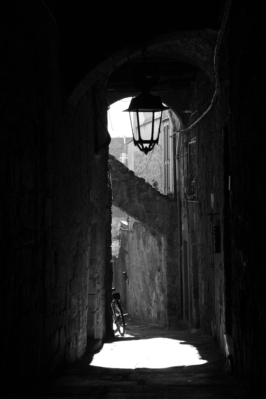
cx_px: 133
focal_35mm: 75
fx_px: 831
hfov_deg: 18.2
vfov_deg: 27.0
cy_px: 200
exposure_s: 1/320
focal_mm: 50
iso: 400
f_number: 5.6
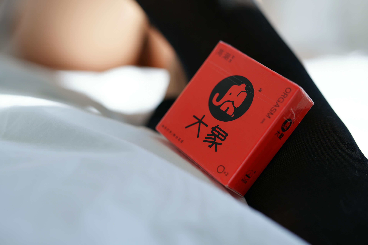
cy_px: 122
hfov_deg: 39.6
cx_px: 184
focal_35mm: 50
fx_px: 511
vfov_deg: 27.0
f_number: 2.5
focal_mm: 50
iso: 100
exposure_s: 1/800
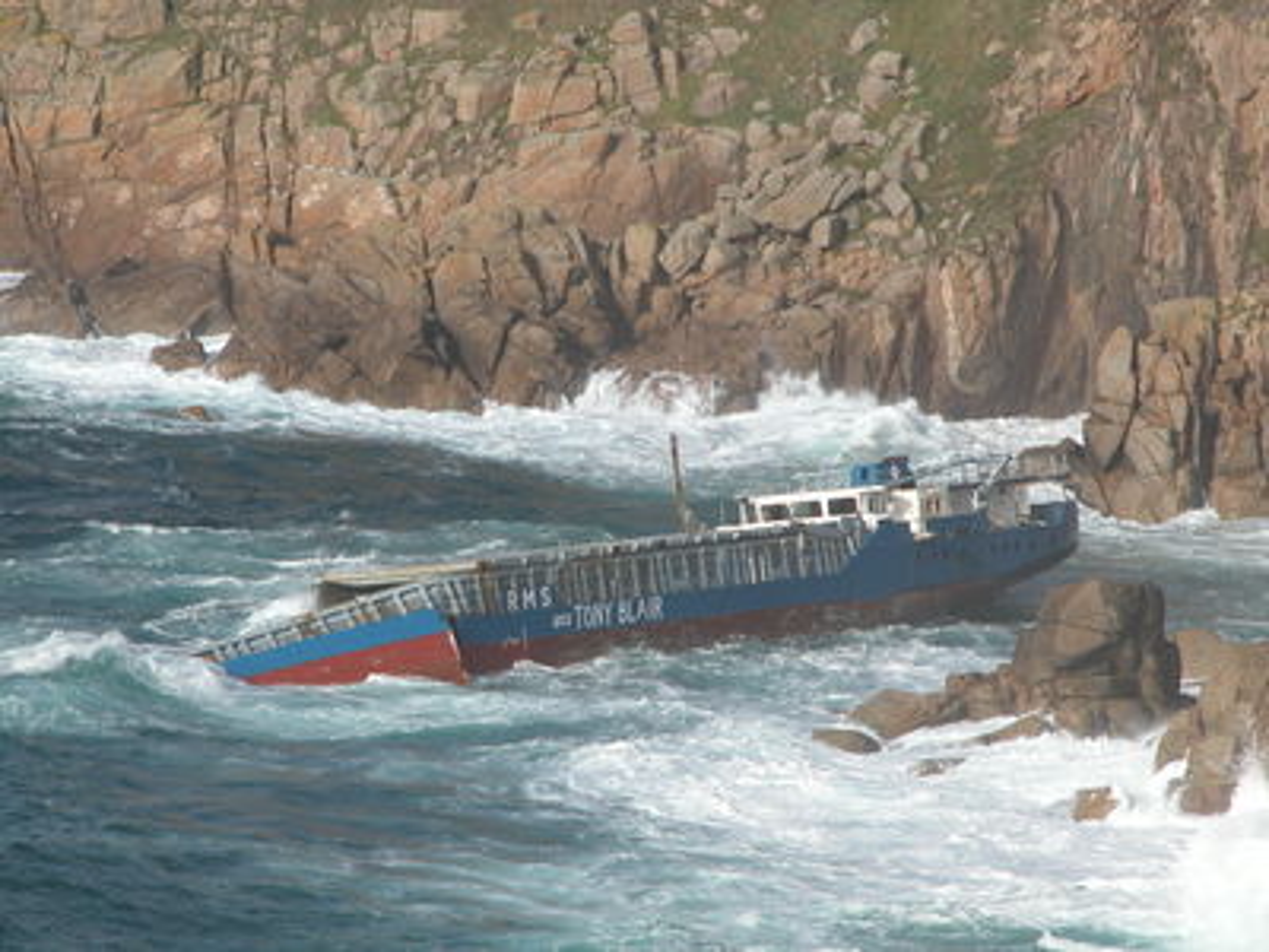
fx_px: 10265
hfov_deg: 7.1
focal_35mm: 280
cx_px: 634
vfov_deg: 5.3
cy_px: 476
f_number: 6.6
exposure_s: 1/387
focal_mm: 71.2
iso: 100
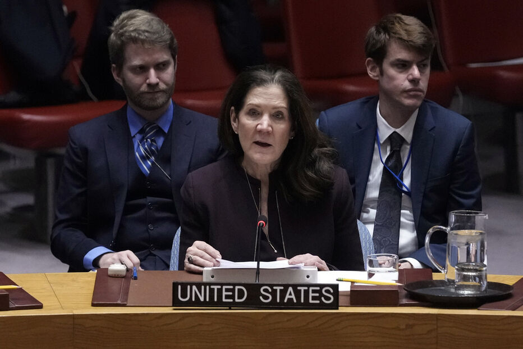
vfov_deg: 4.6
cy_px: 174
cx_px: 262
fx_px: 4357
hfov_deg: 6.9
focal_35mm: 300
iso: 5000
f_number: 4
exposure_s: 1/200
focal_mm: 200
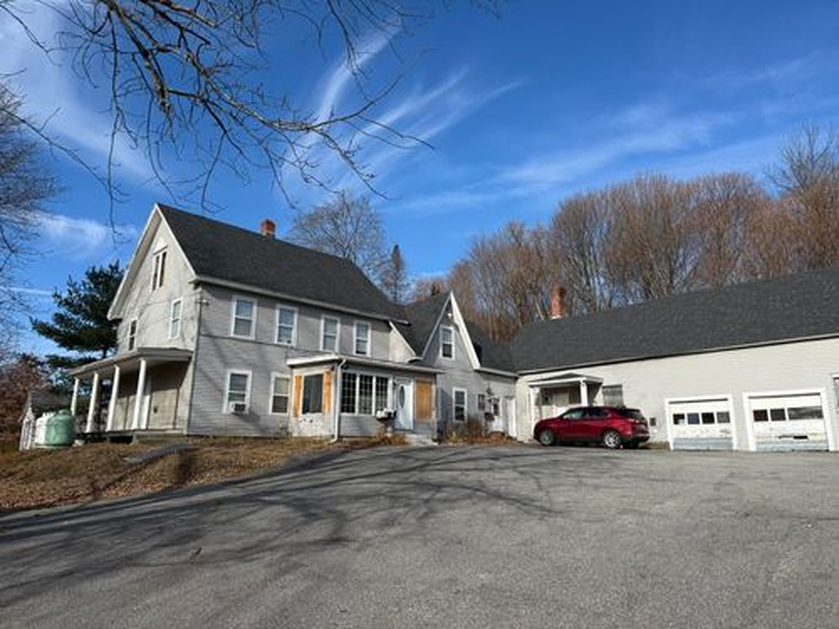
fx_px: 582
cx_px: 420
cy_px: 314
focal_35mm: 24
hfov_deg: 71.6
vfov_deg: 56.8
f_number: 1.78
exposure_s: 1/3953
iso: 80
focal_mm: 6.76
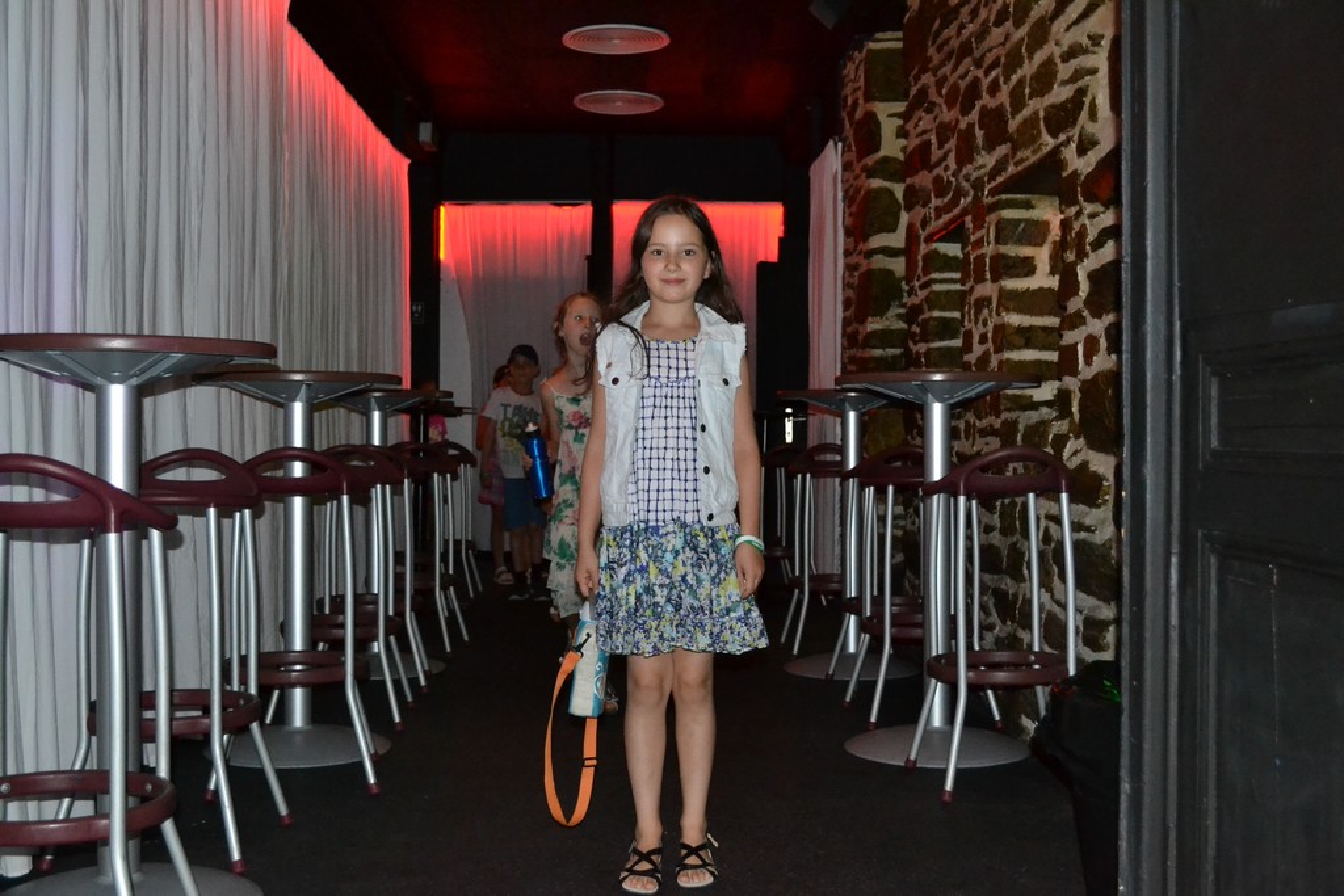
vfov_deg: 34.2
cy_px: 448
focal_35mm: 39
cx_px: 672
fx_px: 1456
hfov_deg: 49.5
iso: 3200
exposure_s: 1/60
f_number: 4.2
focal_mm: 26
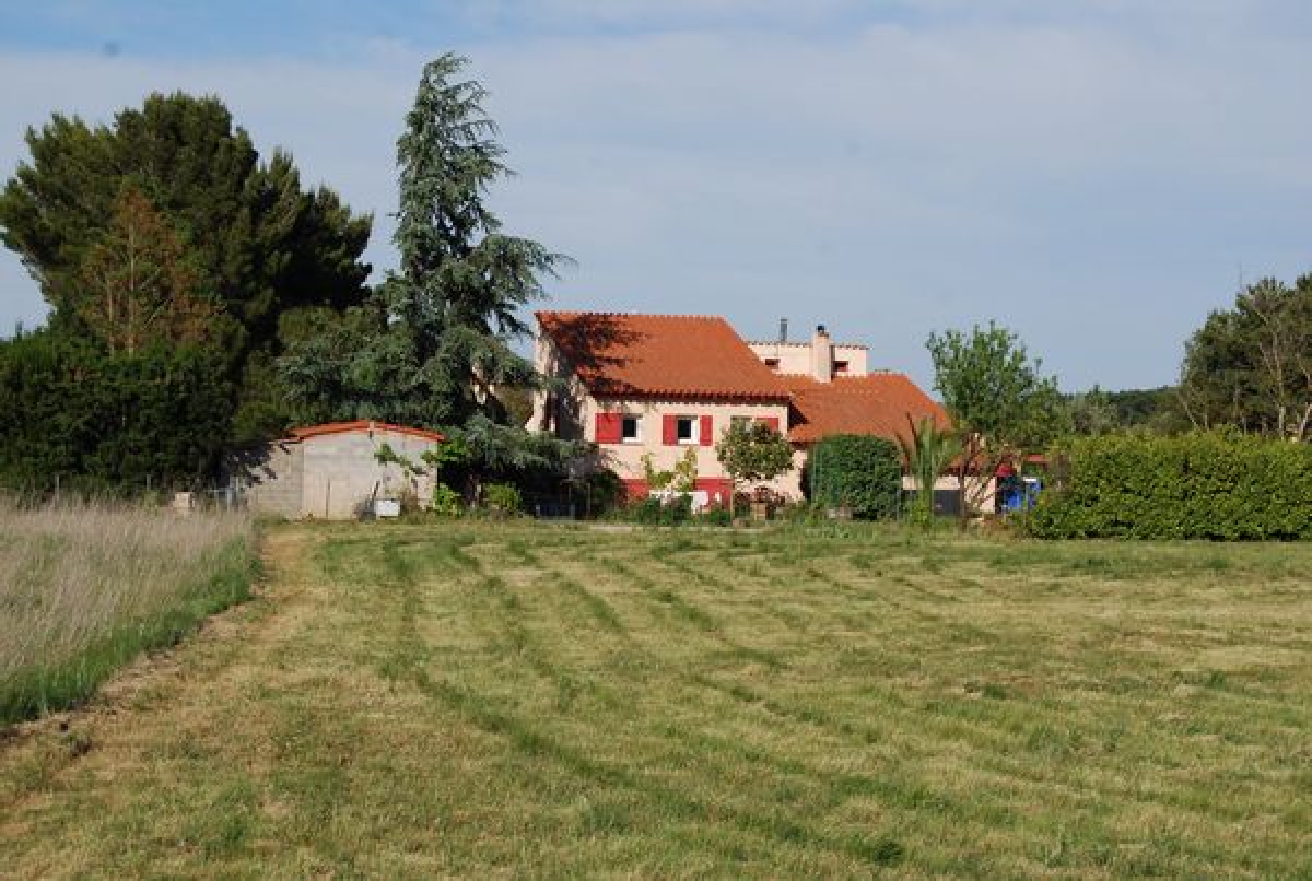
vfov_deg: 19.8
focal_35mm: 69
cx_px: 656
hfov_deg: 29.2
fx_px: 2520
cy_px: 440
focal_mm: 46
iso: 100
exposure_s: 1/250
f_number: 8
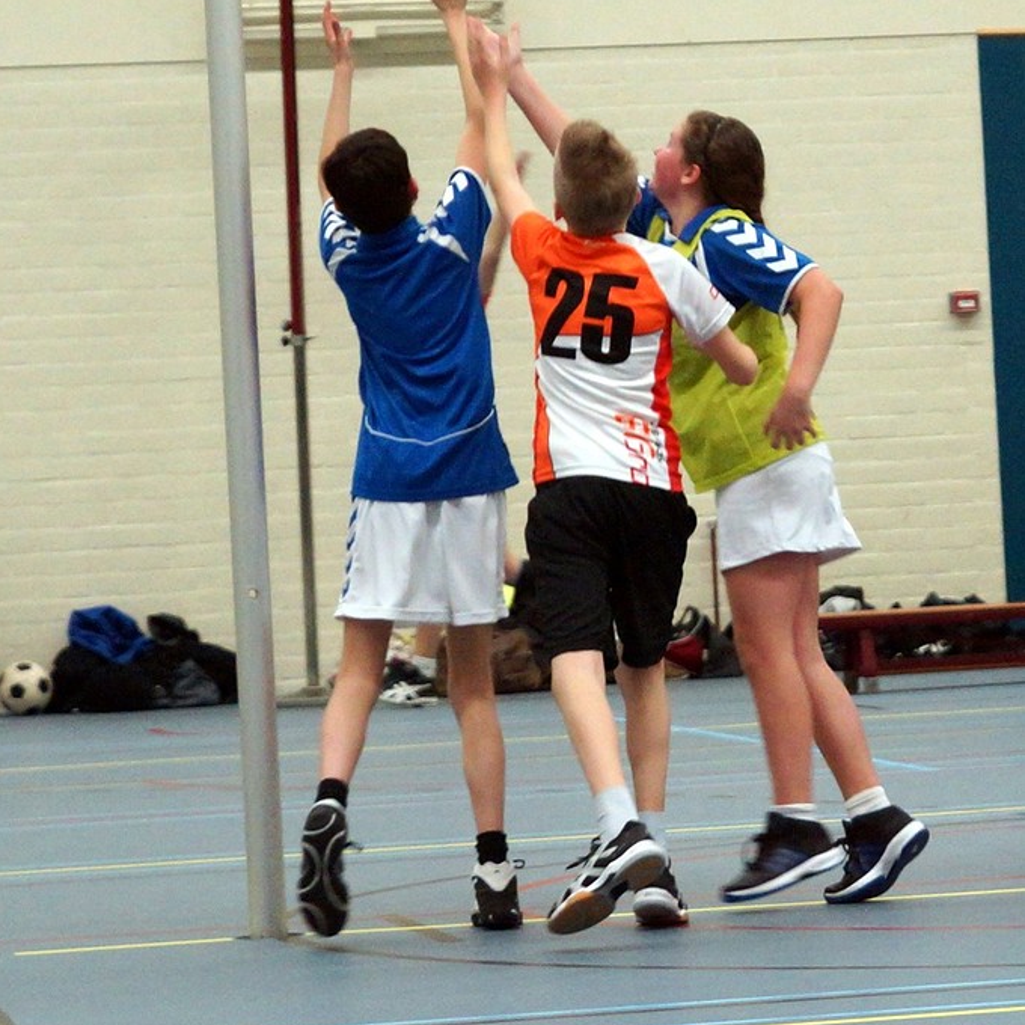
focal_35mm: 96
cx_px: 512
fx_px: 3216
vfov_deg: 18.0
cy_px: 288
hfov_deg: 18.1
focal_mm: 50
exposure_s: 1/200
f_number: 2.8
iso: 1250
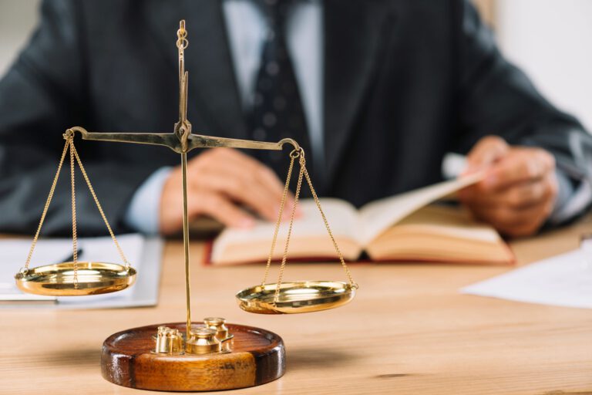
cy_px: 198
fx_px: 1727
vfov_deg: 13.0
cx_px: 296
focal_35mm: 105
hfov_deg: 19.5
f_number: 5
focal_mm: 105
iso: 200
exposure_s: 1/160
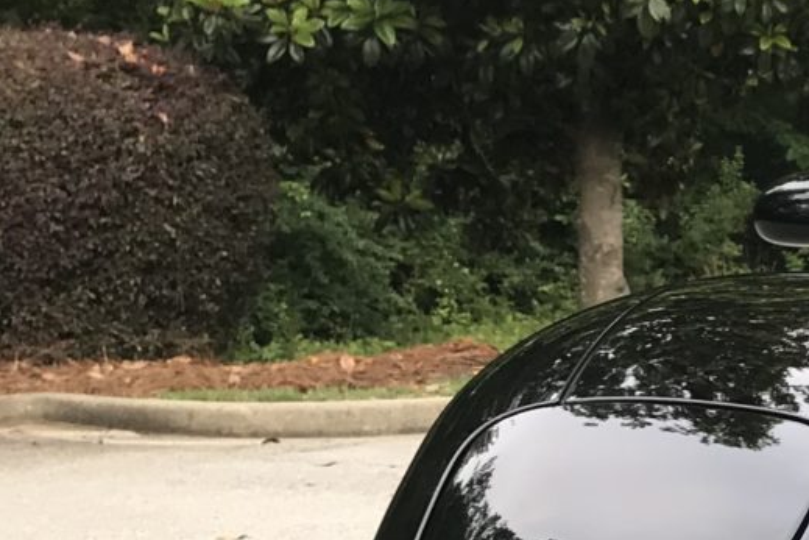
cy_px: 393
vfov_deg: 11.9
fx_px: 2584
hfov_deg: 15.1
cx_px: 1520
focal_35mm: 115
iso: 20
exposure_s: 1/128
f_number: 1.8
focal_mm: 3.99
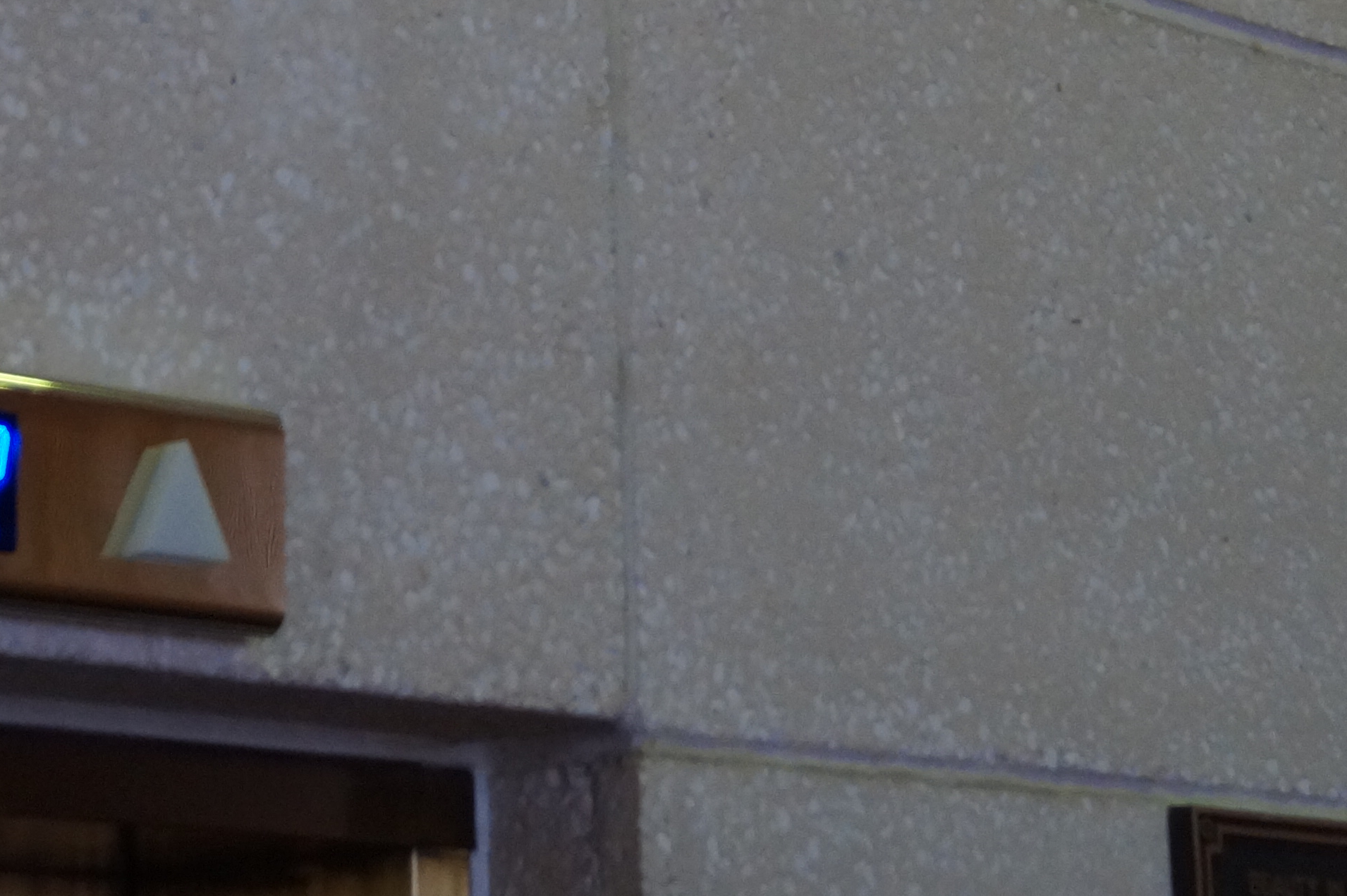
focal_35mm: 120
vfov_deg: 11.3
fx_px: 4487
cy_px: -55
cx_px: 597
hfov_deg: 17.1
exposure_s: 1/160
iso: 1000
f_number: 4.5
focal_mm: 28
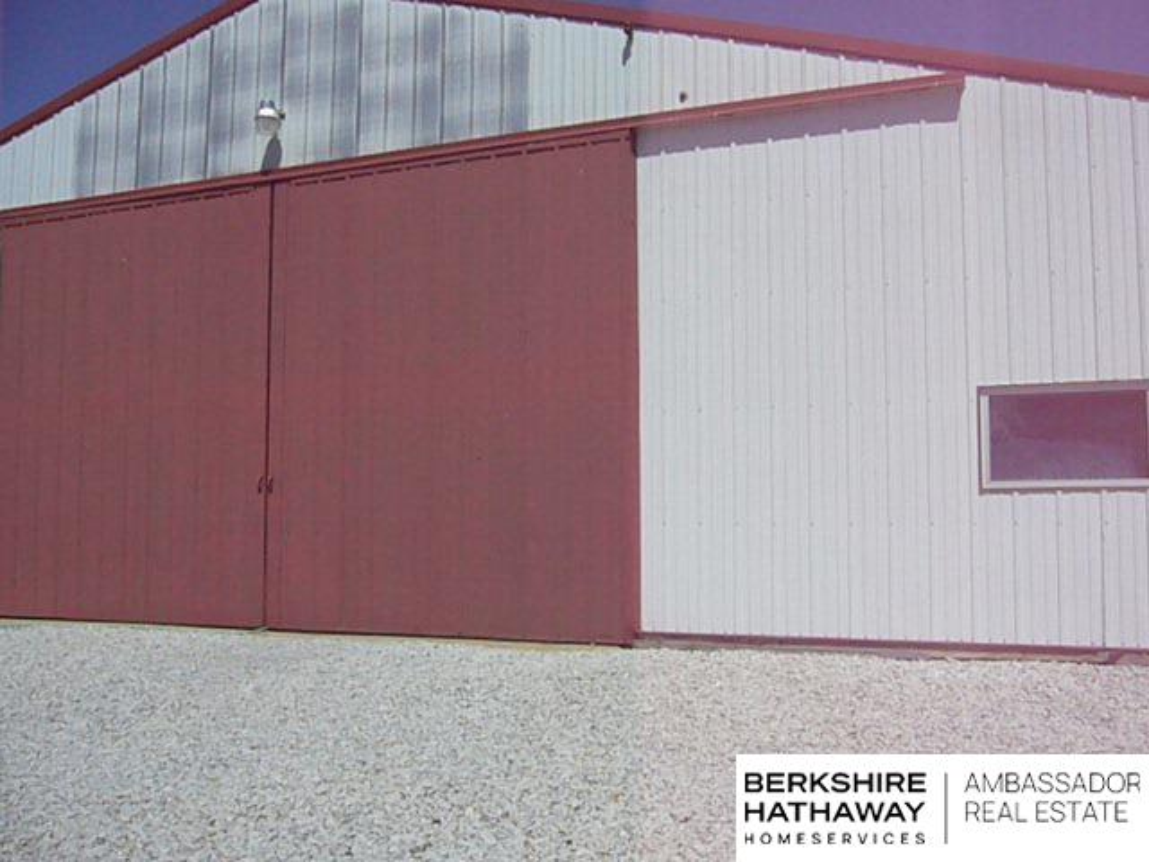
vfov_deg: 40.7
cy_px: 431
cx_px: 574
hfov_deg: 52.6
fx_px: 1162
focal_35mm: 35
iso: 80
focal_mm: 5.8
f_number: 5.6
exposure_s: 1/2000
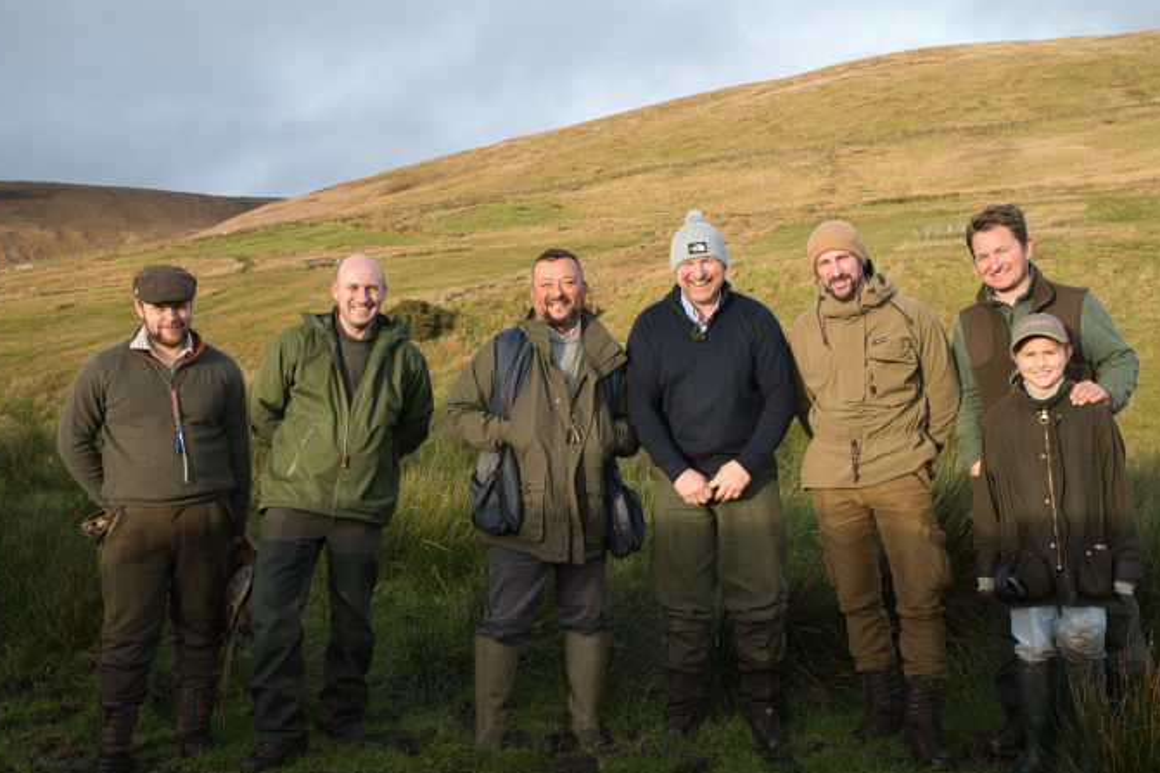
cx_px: 619
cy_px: 410
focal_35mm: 42
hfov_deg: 46.4
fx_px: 1353
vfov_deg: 31.9
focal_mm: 38
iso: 200
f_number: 5.6
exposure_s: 1/250
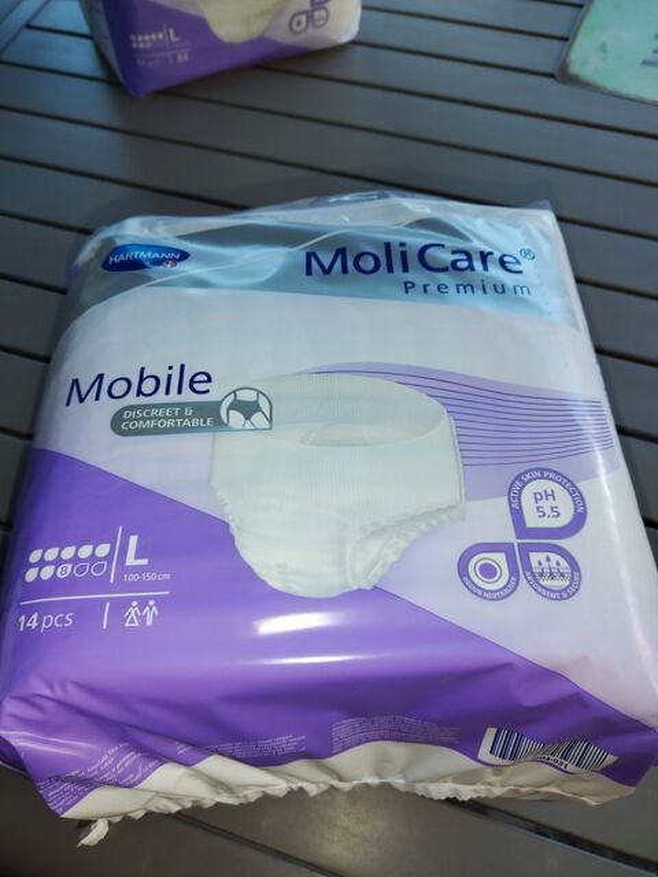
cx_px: 329
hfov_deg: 53.1
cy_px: 438
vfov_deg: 67.3
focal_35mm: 26
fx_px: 659
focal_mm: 4.75
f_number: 1.8
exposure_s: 1/100
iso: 144
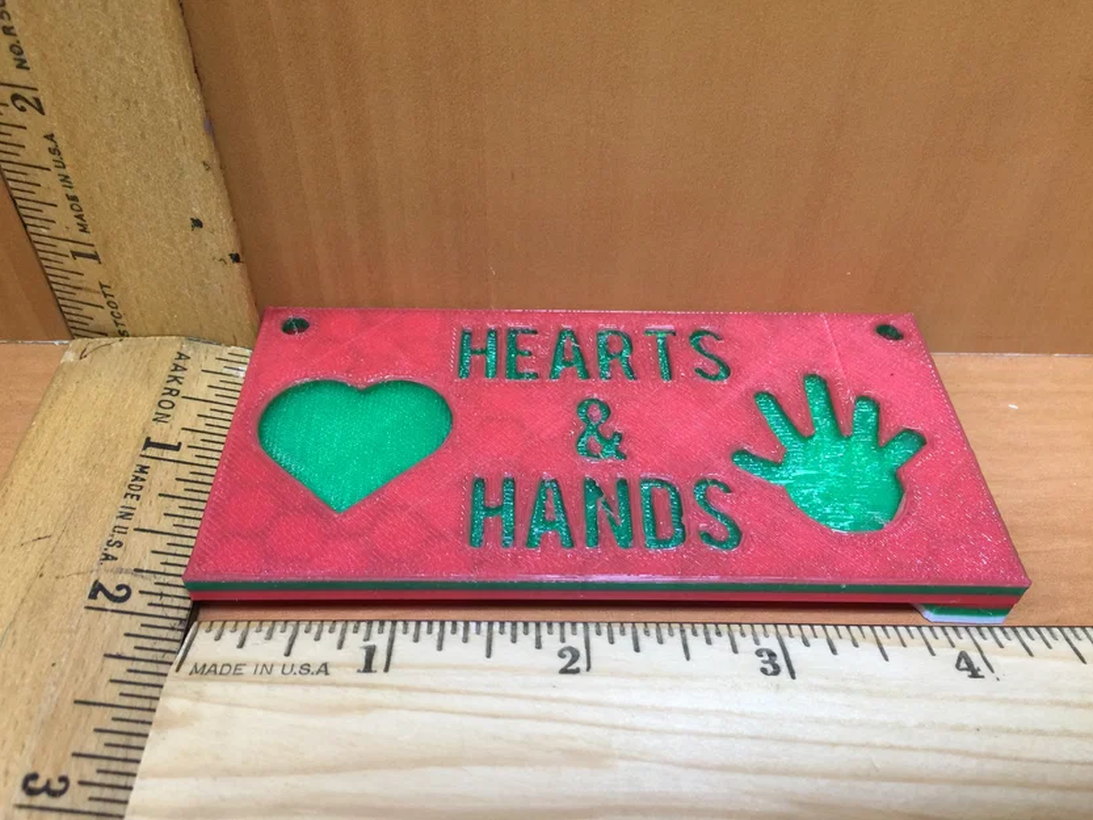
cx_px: 546
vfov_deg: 48.2
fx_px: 916
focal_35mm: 29
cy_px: 410
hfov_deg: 61.7
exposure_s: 1/30
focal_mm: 4.15
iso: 40
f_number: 2.2
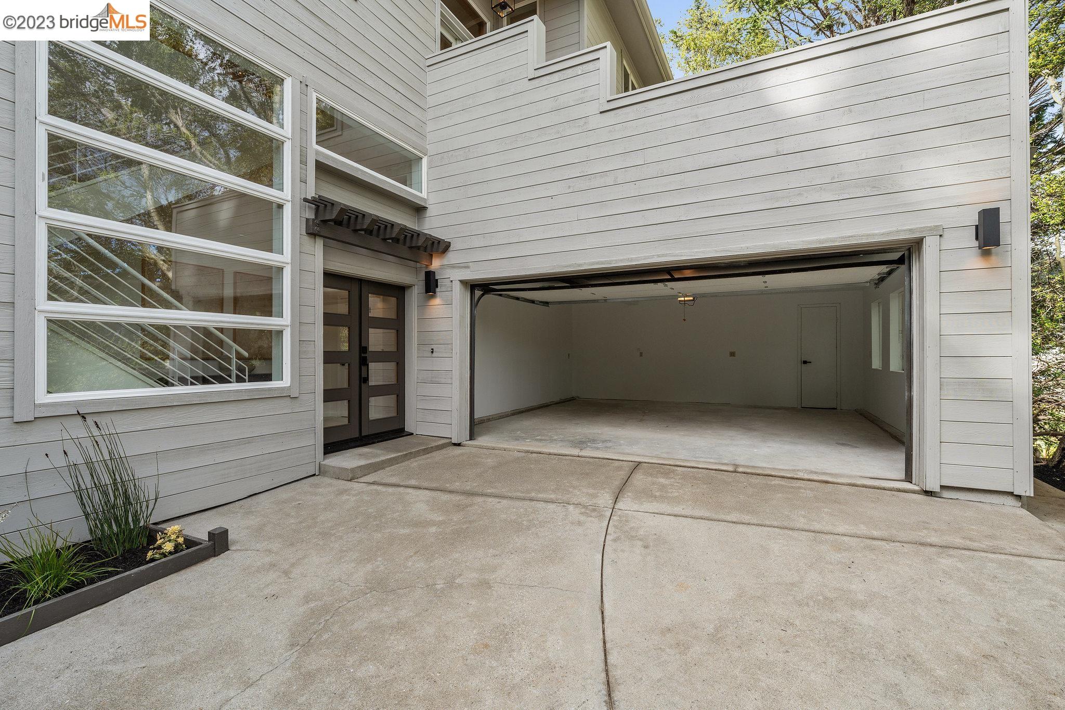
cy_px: 355
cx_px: 532
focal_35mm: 16
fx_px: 473
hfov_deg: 96.7
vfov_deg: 73.7
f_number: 9
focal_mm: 16
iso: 200
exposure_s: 1/60
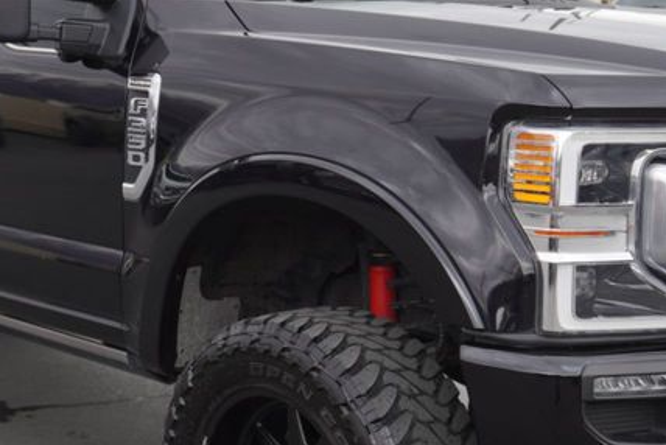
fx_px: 1462
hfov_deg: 25.6
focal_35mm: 79
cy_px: 282
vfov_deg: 17.3
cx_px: 237
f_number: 4
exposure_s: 1/60
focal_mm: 22
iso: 125
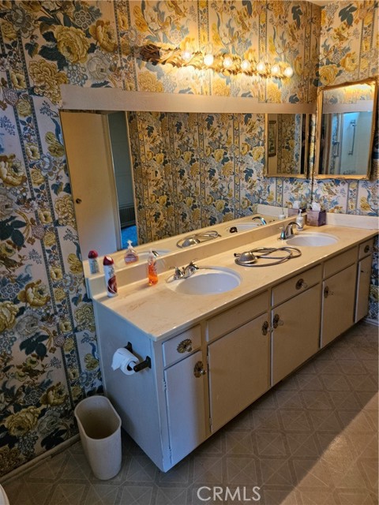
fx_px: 336
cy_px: 252
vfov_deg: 73.9
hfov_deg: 58.9
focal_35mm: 23
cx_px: 190
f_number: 1.8
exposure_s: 1/120
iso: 200
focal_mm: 5.4
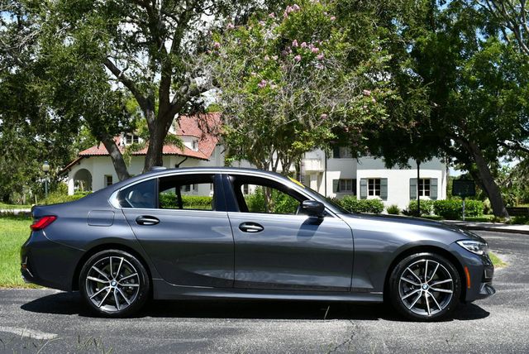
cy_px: 177
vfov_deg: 29.3
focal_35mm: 46
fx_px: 677
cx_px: 264
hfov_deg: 42.7
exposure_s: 1/250
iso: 110
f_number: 8
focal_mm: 23
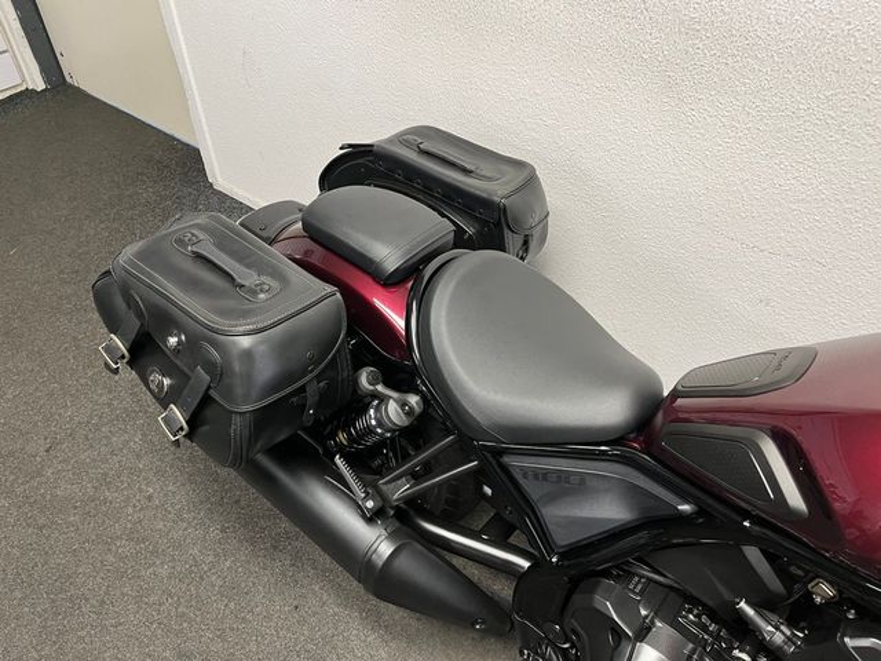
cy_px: 330
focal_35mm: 26
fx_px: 662
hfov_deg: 67.3
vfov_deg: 53.1
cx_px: 440
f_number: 1.6
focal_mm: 5.1
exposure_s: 1/50
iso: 125
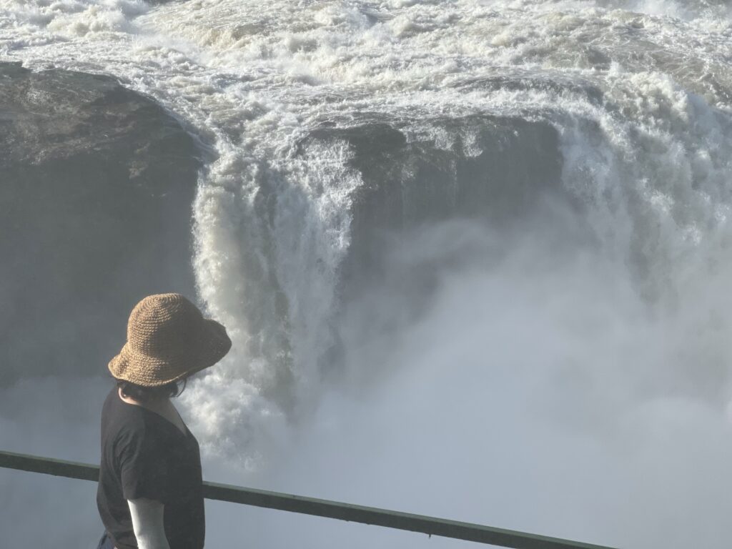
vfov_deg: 19.1
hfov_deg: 25.3
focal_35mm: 77
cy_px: 274
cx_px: 366
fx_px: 1628
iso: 32
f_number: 2.8
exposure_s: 1/595
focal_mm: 9
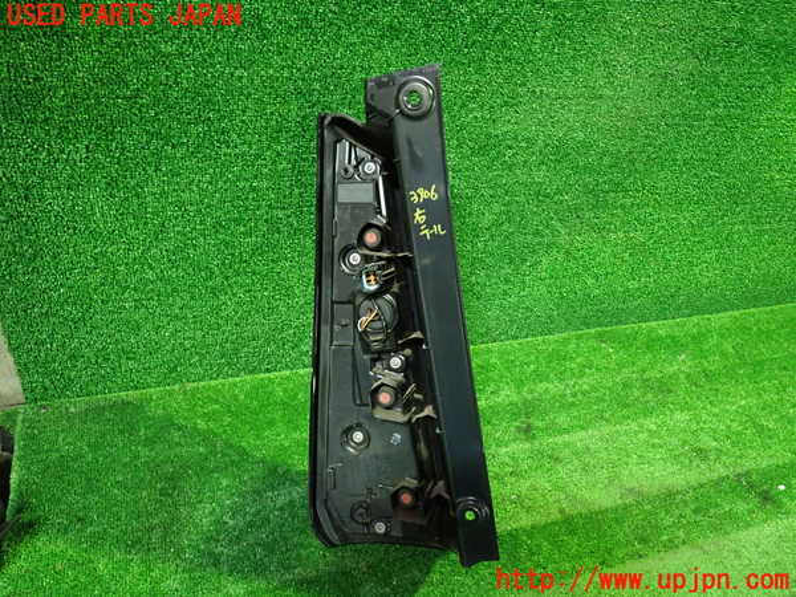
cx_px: 398
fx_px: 644
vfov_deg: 49.7
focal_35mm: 28
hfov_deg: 63.4
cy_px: 298
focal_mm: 5.05
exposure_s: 1/30
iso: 800
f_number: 2.2
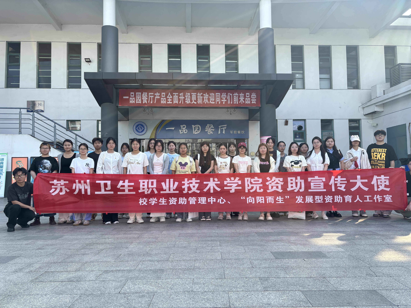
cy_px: 154
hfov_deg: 67.3
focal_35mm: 26
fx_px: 309
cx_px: 206
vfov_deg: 53.1
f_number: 1.6
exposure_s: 1/880
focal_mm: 5.96
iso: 50
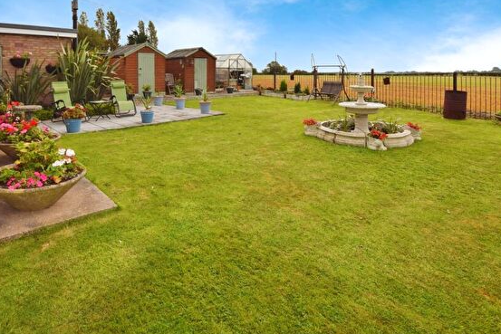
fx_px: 264
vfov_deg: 63.9
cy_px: 131
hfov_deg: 86.5
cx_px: 221
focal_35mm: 19
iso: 100
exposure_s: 1/200
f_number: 8
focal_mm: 10
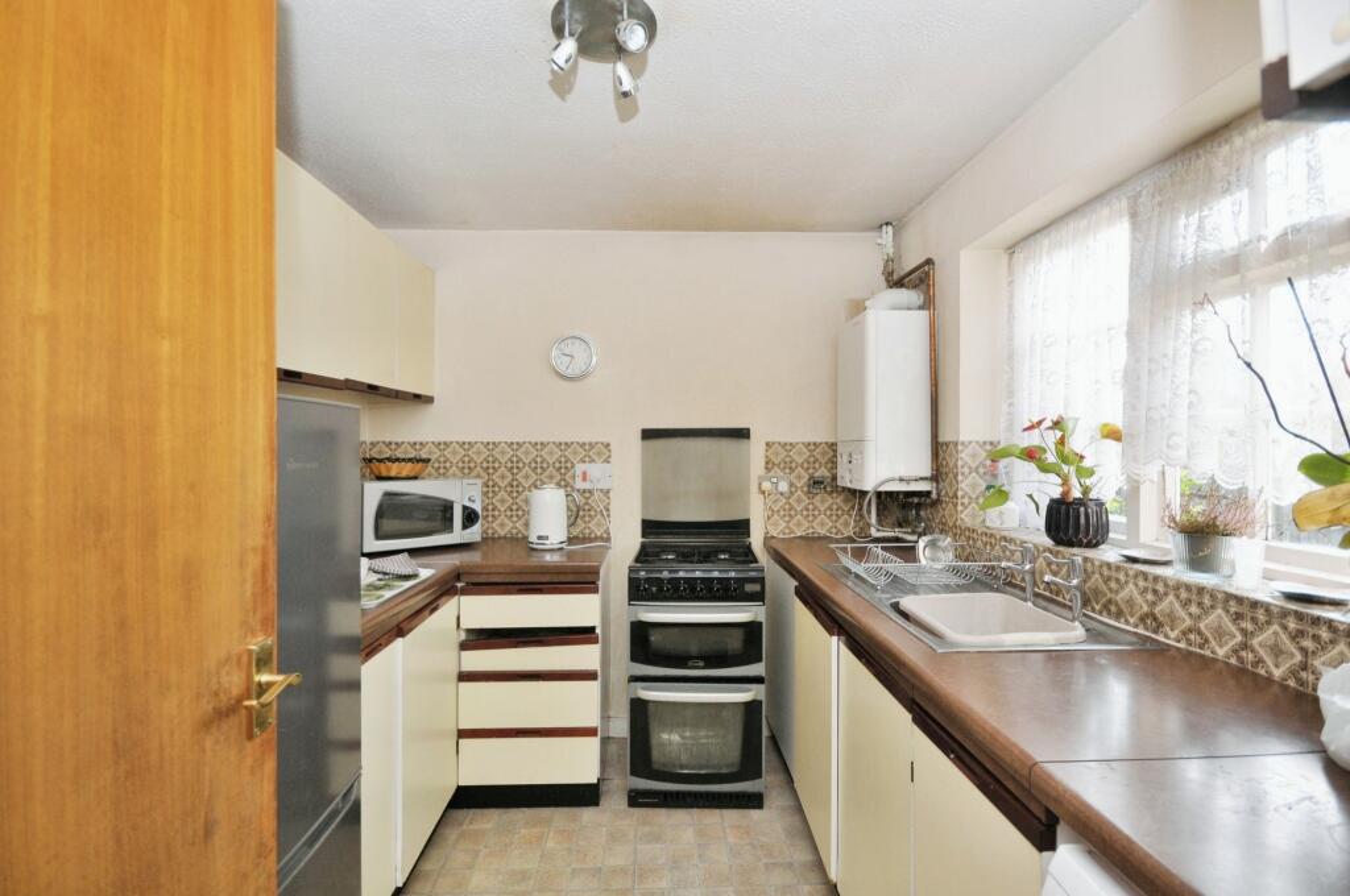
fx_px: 618
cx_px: 675
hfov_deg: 95.1
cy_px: 448
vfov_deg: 71.9
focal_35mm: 16
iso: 500
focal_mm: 11
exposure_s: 1/160
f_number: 6.3
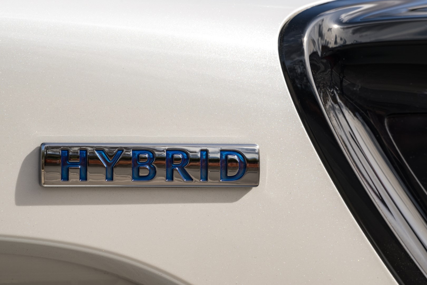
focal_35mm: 200
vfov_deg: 6.9
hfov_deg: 10.3
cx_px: 214
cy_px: 142
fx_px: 2372
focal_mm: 200
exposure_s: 1/80
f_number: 14
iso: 125
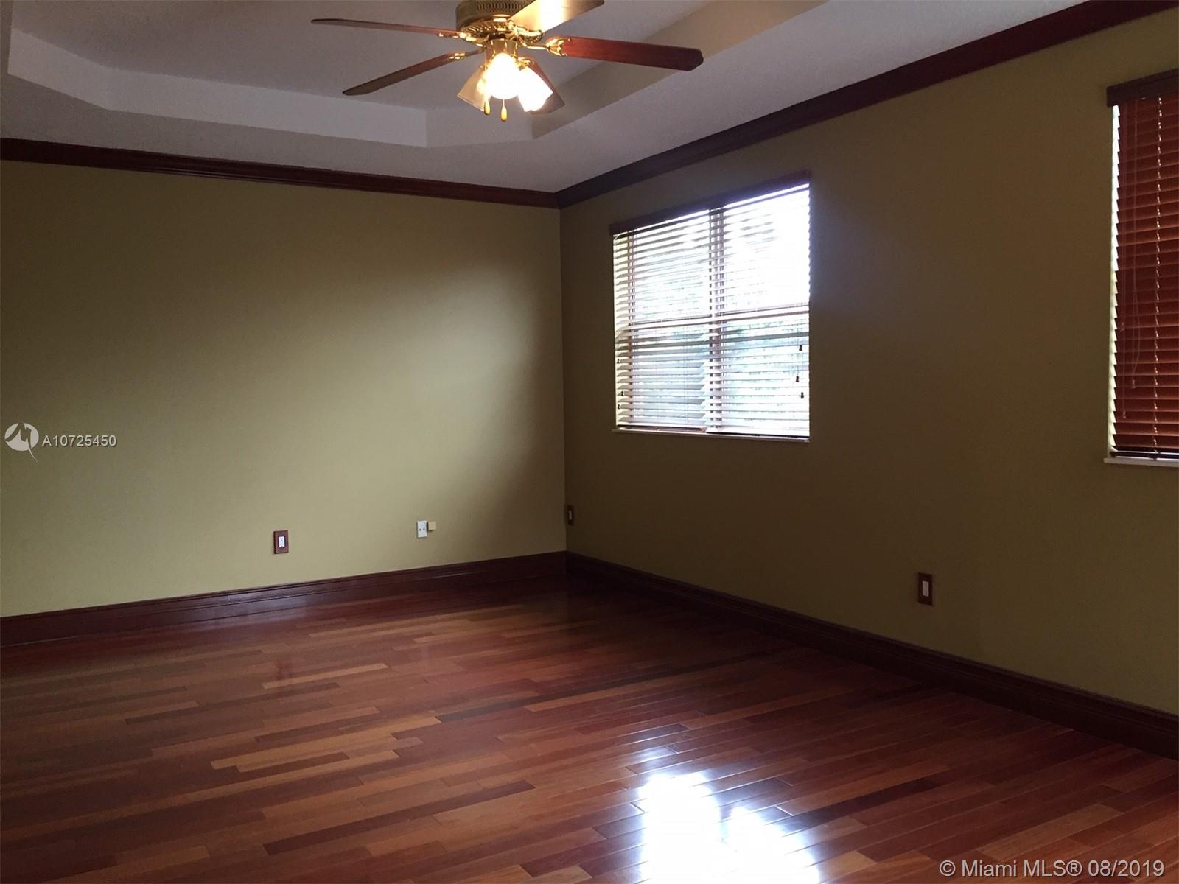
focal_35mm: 29
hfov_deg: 61.7
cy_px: 442
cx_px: 590
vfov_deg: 48.2
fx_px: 988
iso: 50
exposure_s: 1/30
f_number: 2.2
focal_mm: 4.15
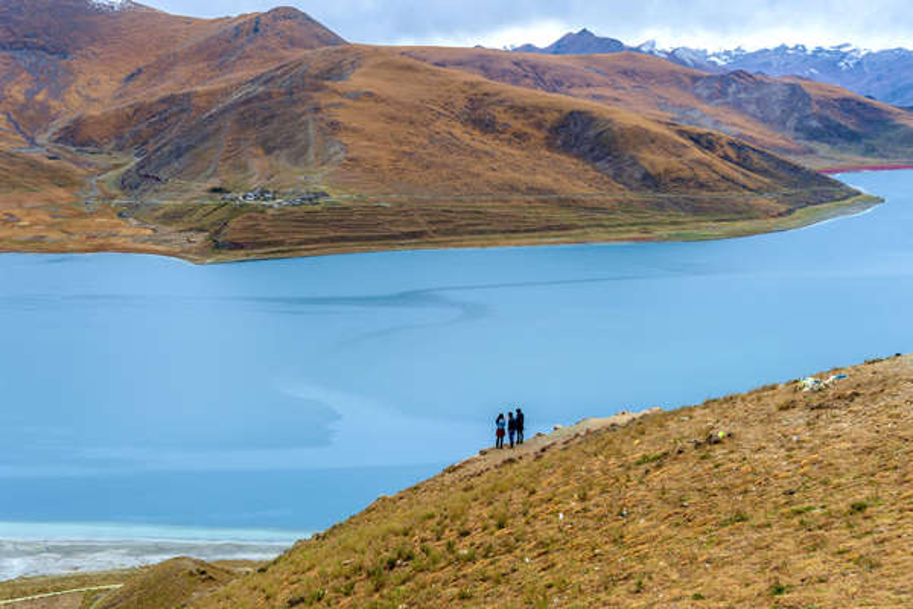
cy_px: 304
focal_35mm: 56
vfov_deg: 24.2
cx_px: 456
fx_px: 1420
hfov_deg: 35.6
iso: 400
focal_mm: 56
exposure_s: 1/500
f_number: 9
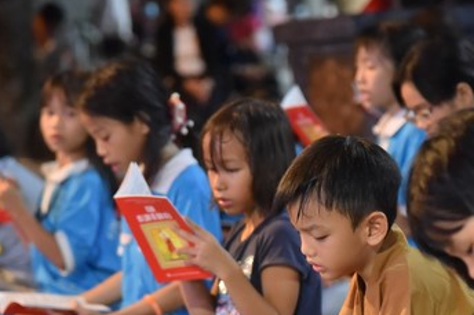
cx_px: 327
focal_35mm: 227
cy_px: 278
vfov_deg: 6.0
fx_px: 2987
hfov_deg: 9.1
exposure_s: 1/125
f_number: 4
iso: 5000
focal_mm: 120
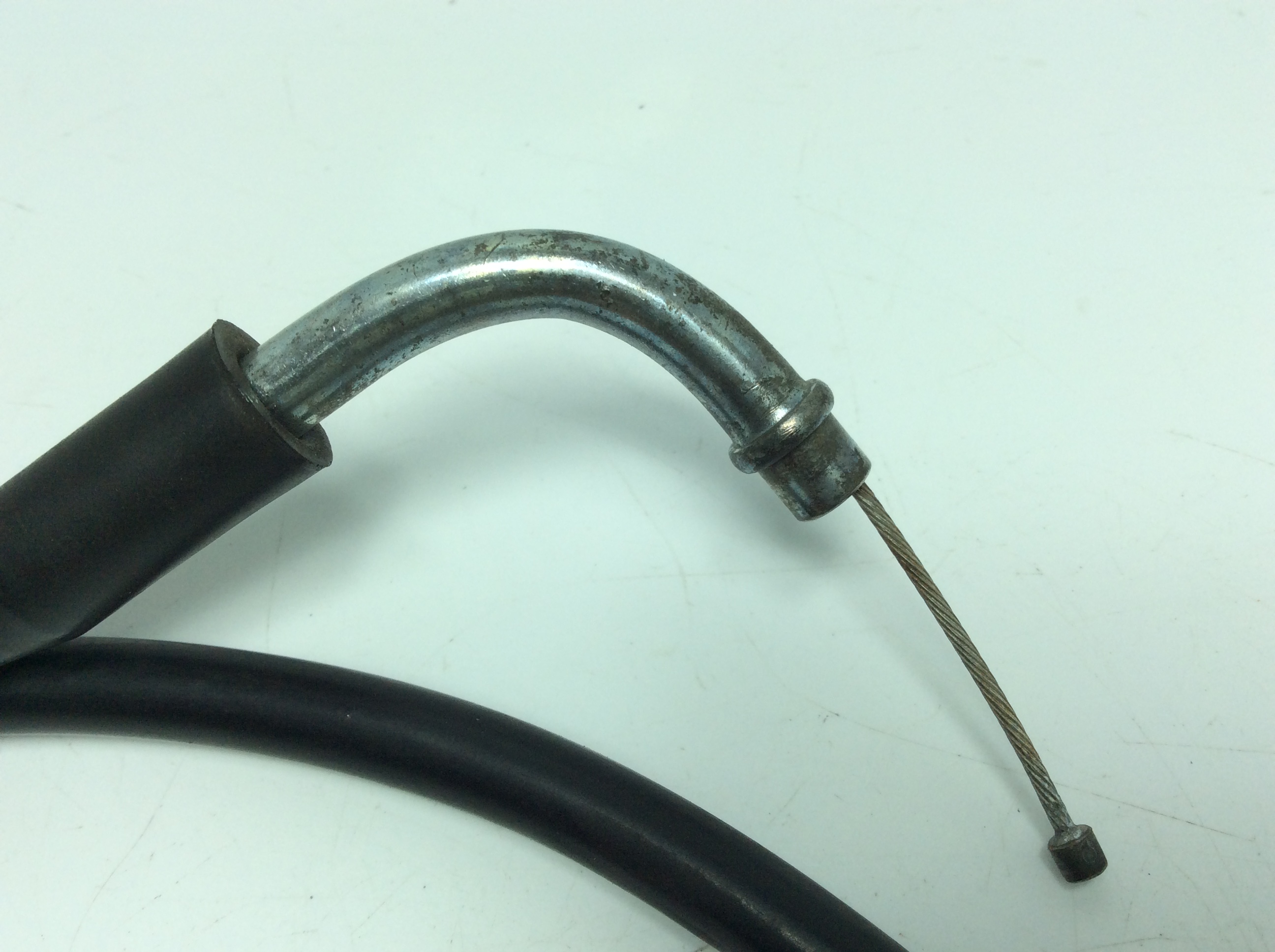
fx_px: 1177
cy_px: 476
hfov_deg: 56.9
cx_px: 638
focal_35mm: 32
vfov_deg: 44.1
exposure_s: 1/473
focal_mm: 3.3
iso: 32
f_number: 2.4
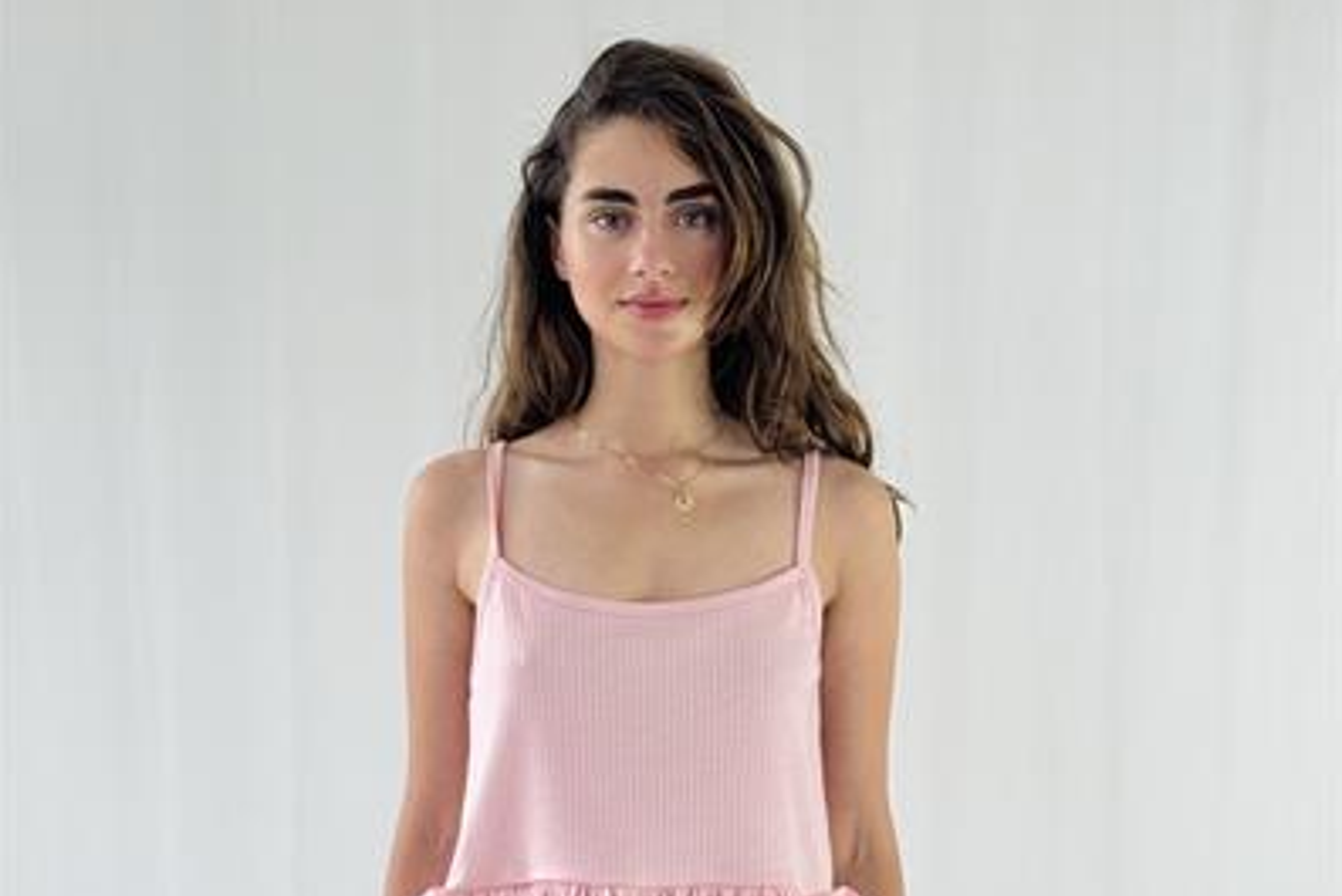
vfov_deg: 20.1
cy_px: 729
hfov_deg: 30.1
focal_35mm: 67
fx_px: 2498
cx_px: 669
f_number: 1.78
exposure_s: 1/134
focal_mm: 6.76
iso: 50
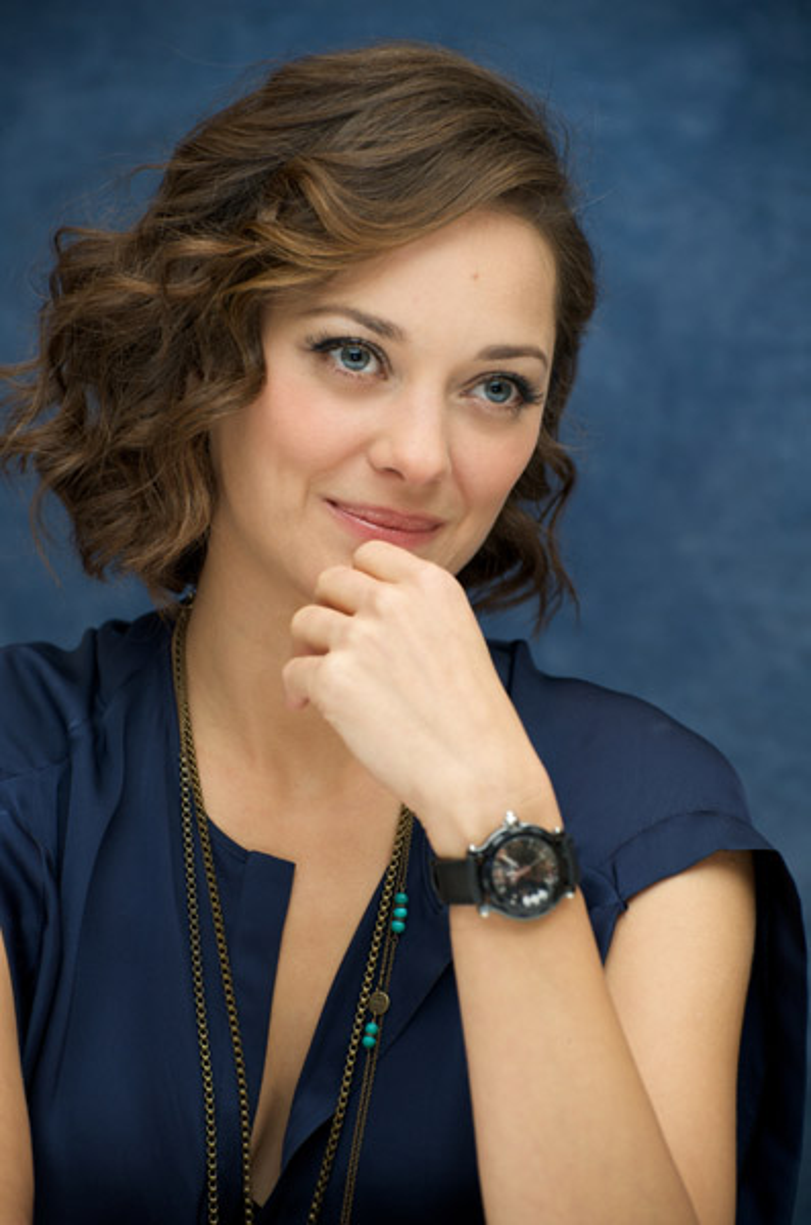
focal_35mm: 122
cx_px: 406
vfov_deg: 16.8
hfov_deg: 11.2
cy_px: 612
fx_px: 4144
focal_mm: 122
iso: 400
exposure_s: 1/60
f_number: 6.3
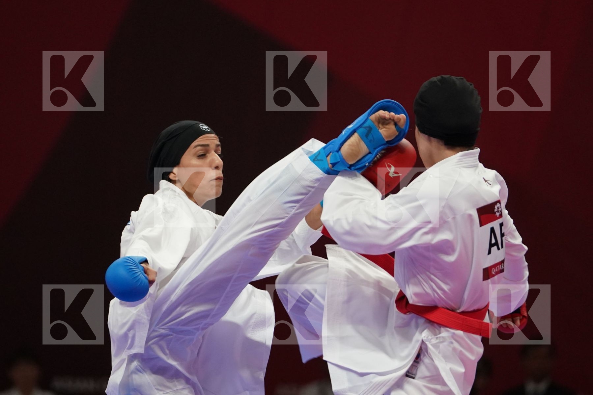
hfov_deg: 5.3
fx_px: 6374
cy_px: 198
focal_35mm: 387
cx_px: 296
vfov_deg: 3.6
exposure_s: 1/1000
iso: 2500
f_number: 4
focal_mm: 258
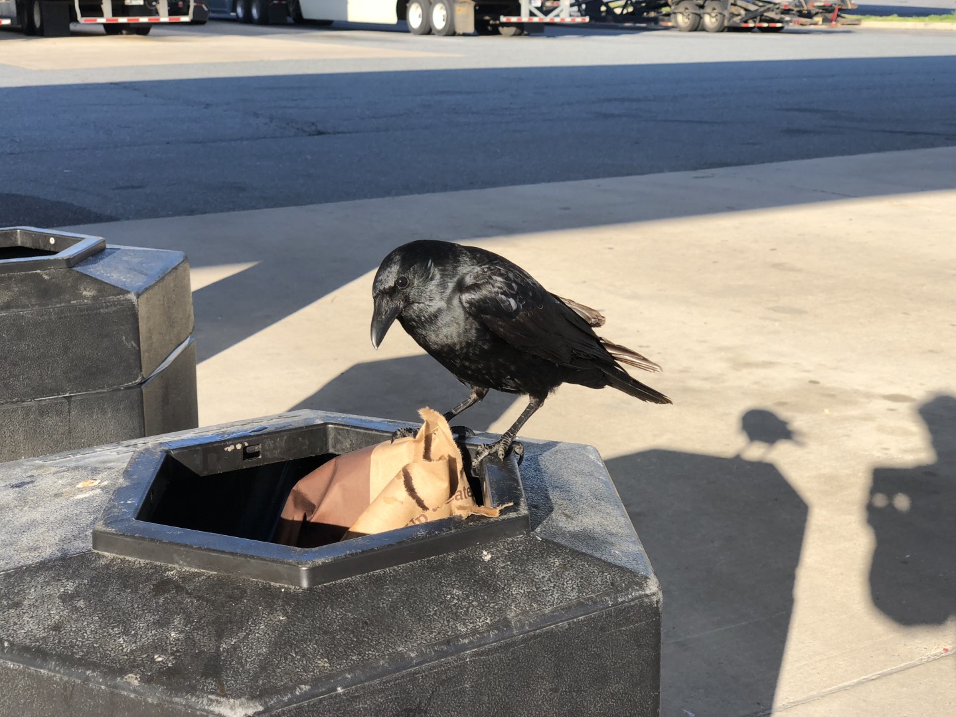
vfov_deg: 28.0
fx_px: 1436
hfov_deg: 36.8
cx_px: 478
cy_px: 358
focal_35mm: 52
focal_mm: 6
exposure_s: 1/422
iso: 16
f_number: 2.4
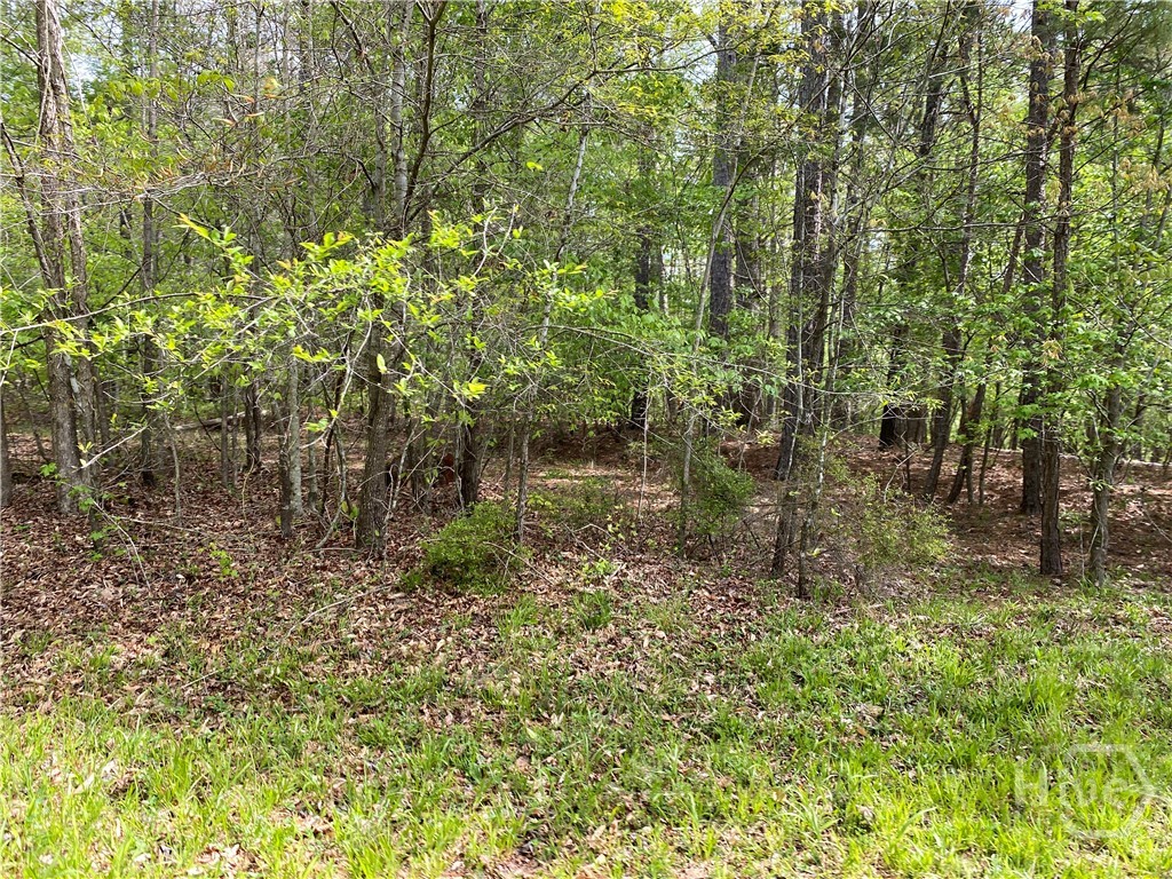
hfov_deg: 67.3
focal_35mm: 26
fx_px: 880
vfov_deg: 53.1
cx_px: 586
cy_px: 440
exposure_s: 1/275
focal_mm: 4.25
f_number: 1.8
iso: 32
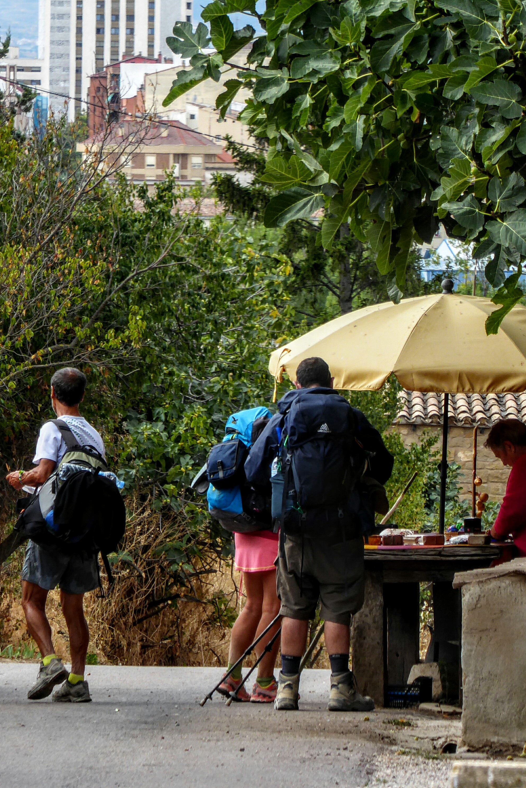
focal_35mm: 408
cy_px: 394
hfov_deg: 3.4
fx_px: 8940
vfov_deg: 5.1
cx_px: 203
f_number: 5.6
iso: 80
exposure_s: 1/125
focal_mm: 47.5
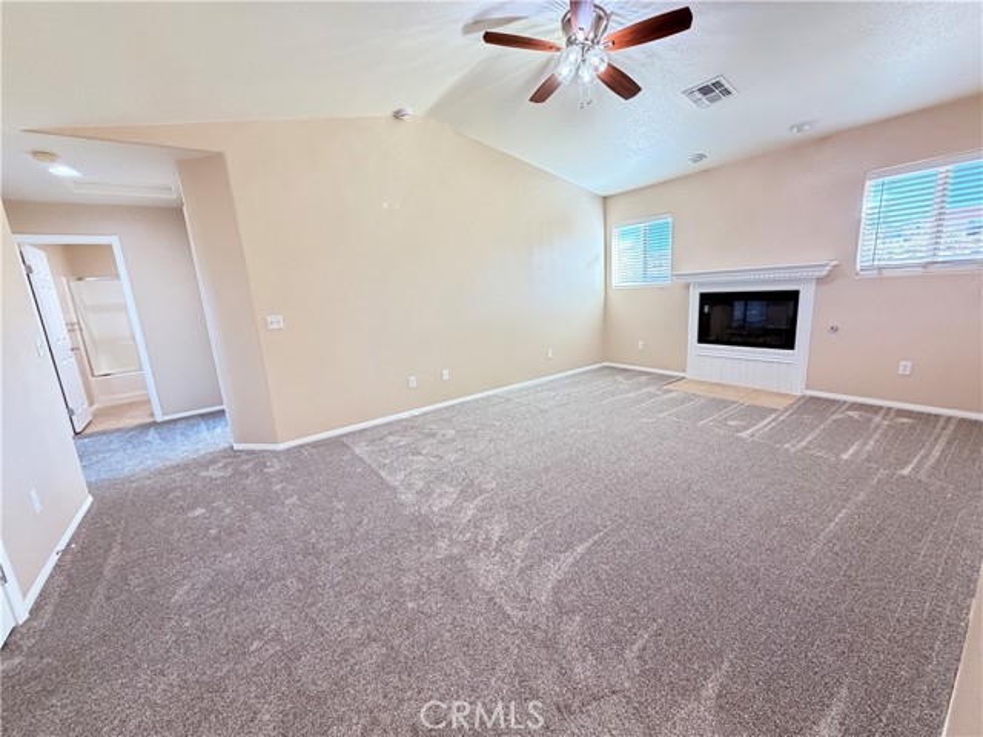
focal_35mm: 14
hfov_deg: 102.1
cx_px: 492
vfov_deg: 85.7
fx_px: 398
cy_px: 368
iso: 320
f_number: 2.2
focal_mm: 2.22
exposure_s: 1/60
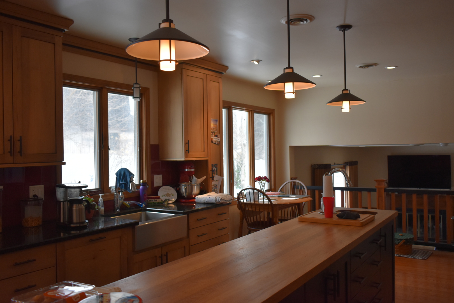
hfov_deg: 59.5
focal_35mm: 32
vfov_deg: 41.7
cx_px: 227
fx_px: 397
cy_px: 152
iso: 800
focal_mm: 21
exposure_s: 1/250
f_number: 3.8
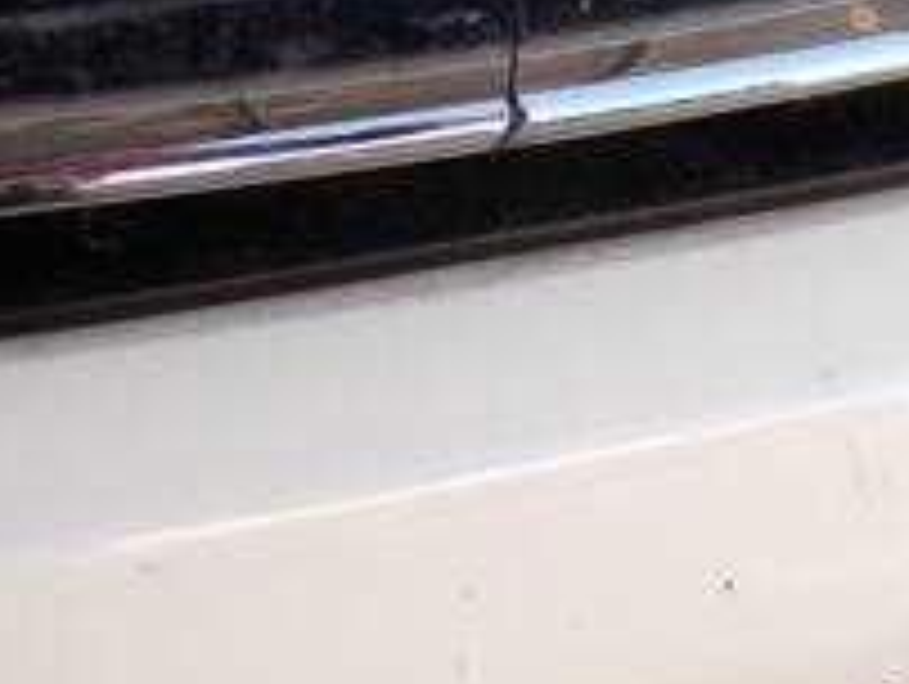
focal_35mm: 57
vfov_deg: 25.1
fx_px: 1499
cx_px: 486
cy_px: 108
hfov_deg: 33.7
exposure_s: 1/120
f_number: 4.4
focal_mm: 4.3
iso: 100
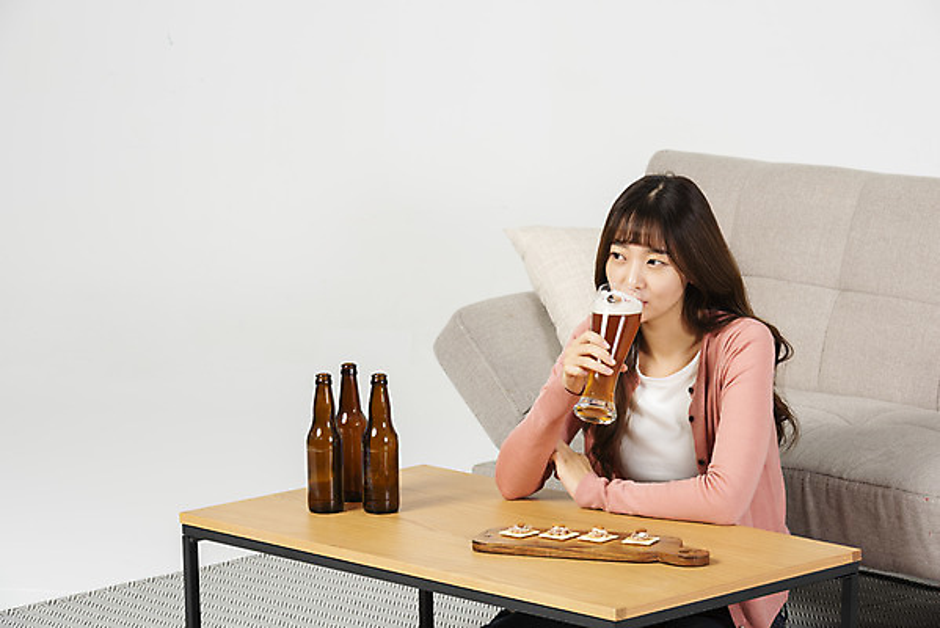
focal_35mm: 135
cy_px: 314
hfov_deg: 15.2
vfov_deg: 10.2
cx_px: 470
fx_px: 3527
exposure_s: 1/125
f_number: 11
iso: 100
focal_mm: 135
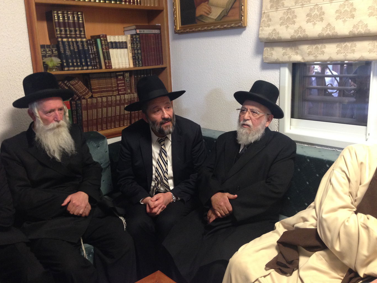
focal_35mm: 34
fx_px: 370
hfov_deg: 54.0
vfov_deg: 41.8
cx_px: 184
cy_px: 142
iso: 250
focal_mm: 4.12
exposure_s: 1/20
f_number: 2.4
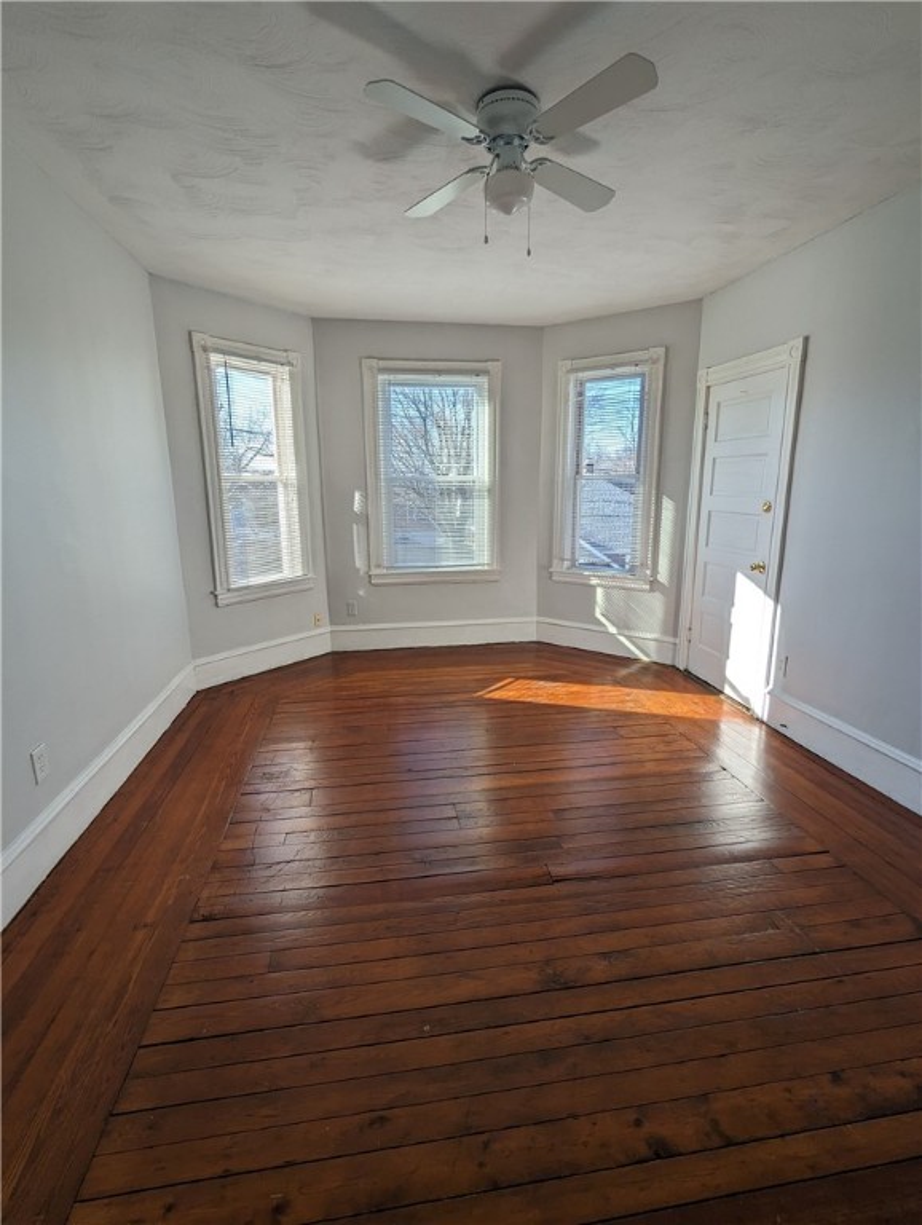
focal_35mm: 16
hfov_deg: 78.2
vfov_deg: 94.4
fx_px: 567
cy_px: 612
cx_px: 461
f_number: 2.2
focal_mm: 2.35
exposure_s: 1/348
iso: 49
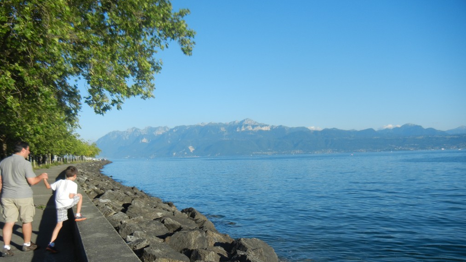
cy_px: 174
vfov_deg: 35.3
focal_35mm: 33
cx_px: 232
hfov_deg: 59.5
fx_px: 408
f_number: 7
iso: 160
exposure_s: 1/302
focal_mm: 5.4
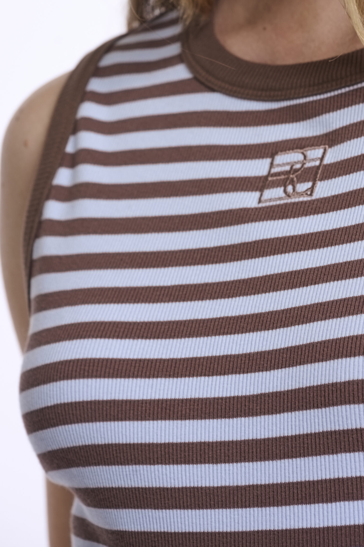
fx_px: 1823
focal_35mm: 120
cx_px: 182
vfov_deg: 17.1
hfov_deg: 11.4
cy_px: 274
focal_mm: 120
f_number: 8
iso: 125
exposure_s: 1/160
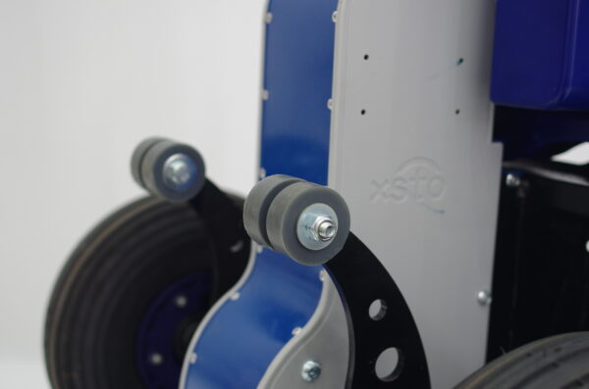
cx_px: 294
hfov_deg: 38.3
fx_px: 849
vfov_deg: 25.9
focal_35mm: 52
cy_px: 194
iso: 400
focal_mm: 35
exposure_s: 1/30
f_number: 3.5
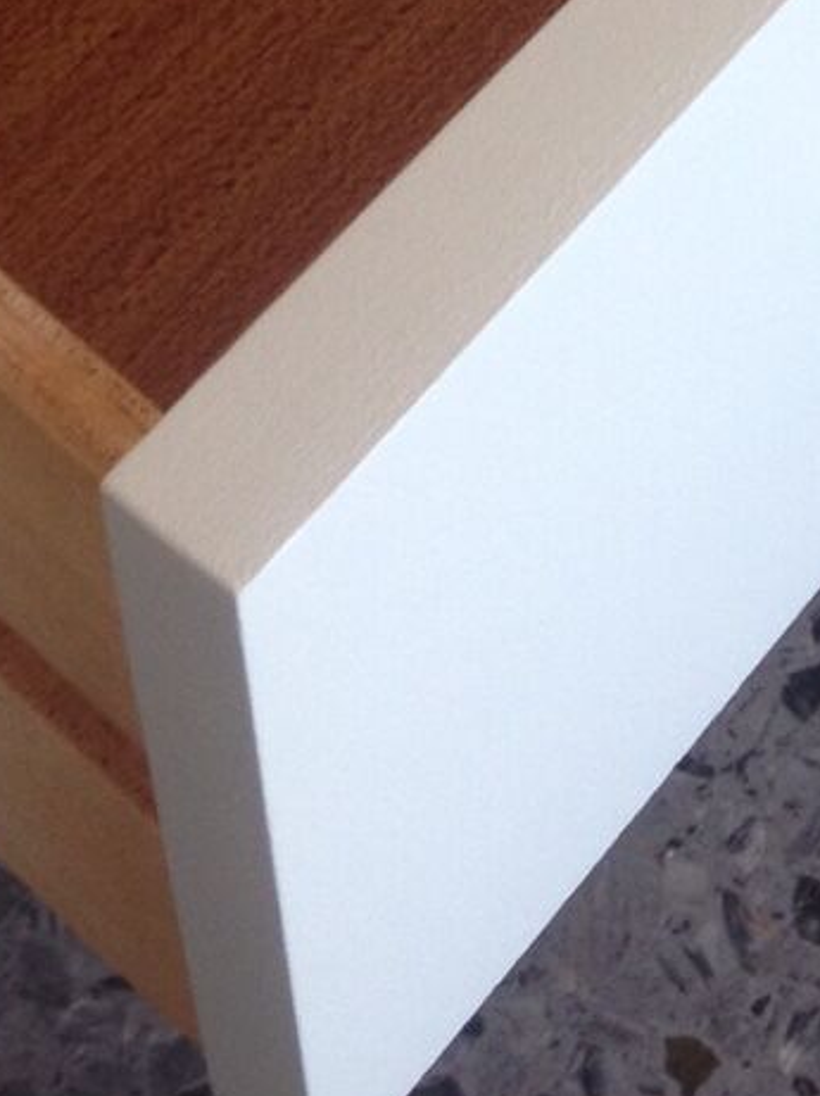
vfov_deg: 14.5
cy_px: -697
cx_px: 549
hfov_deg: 11.9
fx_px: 3922
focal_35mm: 124
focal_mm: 4.28
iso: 50
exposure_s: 1/40
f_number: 2.4
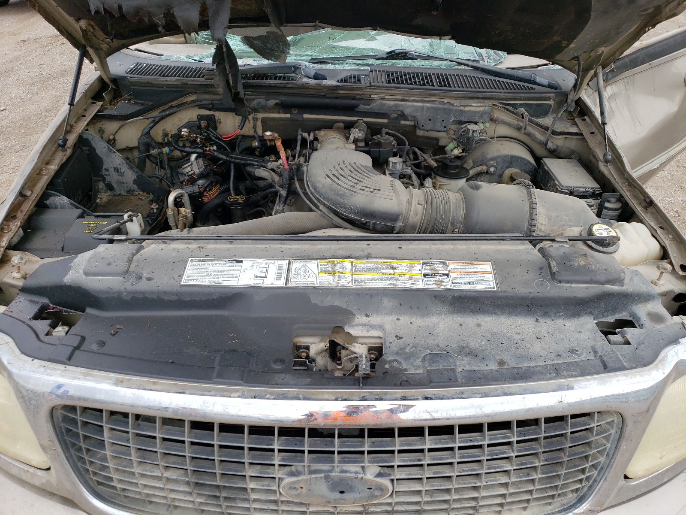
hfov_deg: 67.3
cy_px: 258
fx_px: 515
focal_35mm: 26
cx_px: 343
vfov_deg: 53.1
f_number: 1.5
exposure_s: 1/625
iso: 50
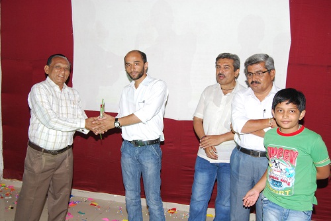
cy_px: 110
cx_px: 166
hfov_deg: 49.5
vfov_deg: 34.3
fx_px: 359
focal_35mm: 39
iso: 400
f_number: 6.3
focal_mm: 26
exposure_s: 1/100
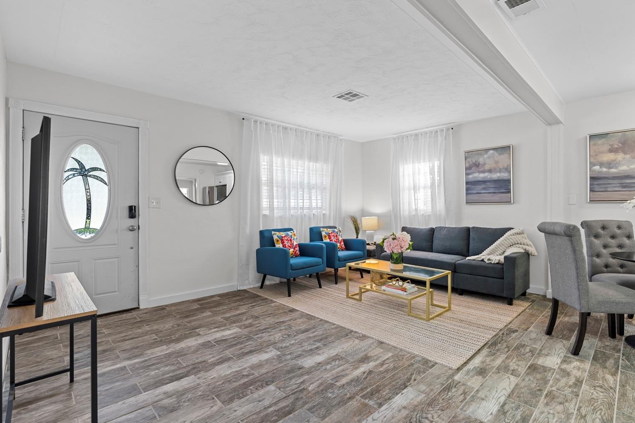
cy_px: 211
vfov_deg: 70.4
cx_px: 336
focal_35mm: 17
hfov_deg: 93.2
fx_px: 300
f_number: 9
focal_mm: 16
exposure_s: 2.5
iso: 250
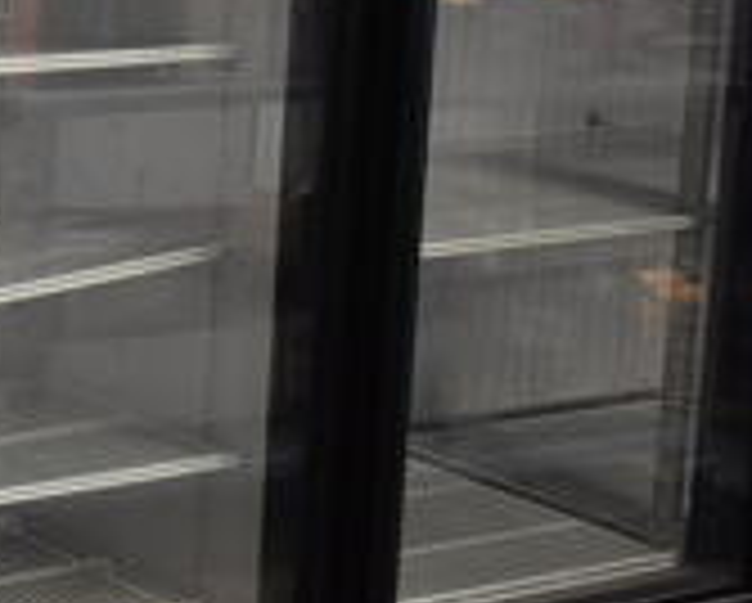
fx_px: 2295
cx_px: -536
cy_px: 140
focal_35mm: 103
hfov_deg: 16.2
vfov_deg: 14.9
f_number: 3.5
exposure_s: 1/30
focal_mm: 20
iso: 1000
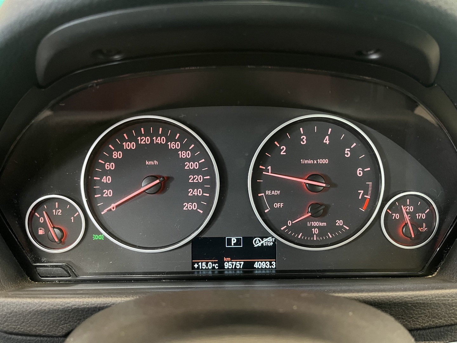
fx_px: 343
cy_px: 172
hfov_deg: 67.3
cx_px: 228
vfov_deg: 53.1
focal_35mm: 26
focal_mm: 5.1
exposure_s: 1/33
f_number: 1.6
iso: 500
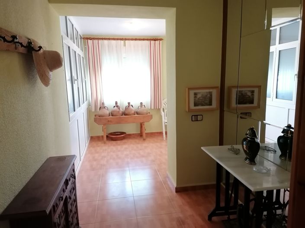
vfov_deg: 51.3
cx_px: 152
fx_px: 238
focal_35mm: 27
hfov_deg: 65.3
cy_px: 114
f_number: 1.8
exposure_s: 1/50
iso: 500
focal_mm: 4.75
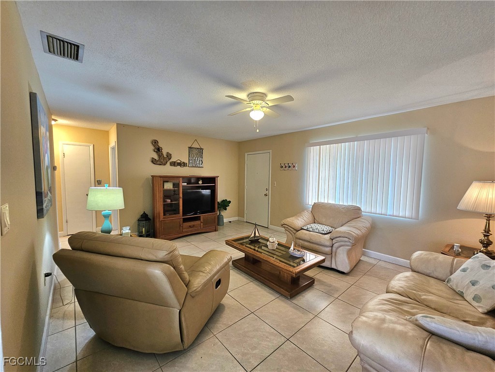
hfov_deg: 106.2
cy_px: 186
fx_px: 186
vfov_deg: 89.9
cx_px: 248
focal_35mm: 13
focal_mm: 2.2
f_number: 2.2
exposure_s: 1/60.2
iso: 200
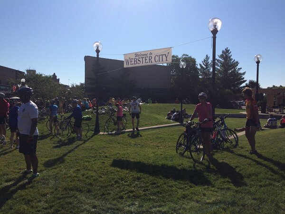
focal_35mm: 29
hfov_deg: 61.7
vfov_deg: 48.2
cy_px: 107
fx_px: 239
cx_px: 142
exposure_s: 1/5128
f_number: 2.2
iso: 32
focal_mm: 4.15
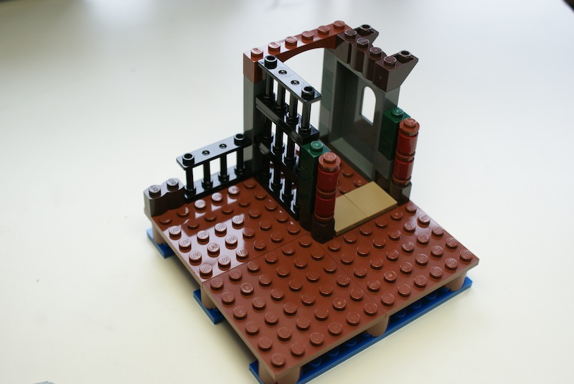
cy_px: 192
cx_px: 287
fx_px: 718
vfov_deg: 29.9
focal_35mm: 45
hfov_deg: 43.6
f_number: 5
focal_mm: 30
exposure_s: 1/50
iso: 400
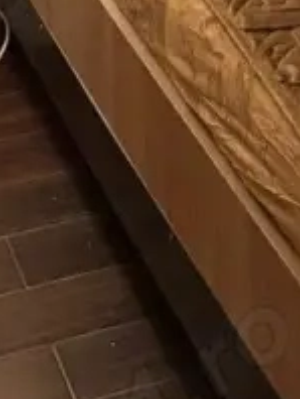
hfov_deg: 7.9
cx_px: 729
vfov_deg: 10.1
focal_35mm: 175
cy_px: -502
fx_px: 2018
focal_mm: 5.96
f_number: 1.6
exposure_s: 1/25
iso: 500
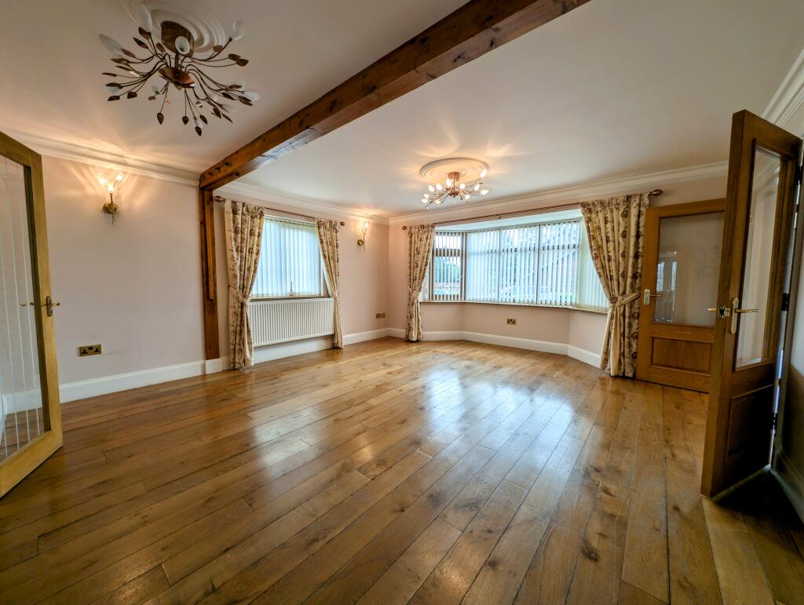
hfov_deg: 110.5
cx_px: 402
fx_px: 279
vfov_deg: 94.6
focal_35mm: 12
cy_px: 302
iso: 36
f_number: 1.95
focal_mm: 2.23
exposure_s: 1/52.2
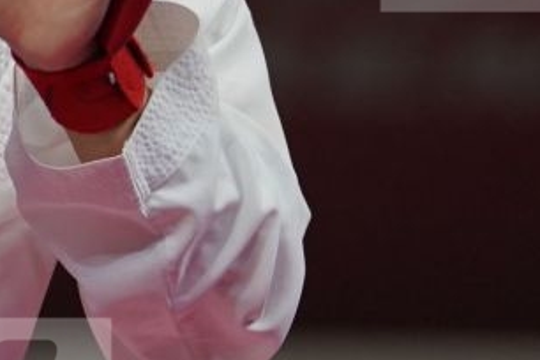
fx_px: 16499
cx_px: -53
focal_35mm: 1100
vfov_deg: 1.2
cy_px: -148
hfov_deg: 1.9
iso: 1000
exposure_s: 1/1000
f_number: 2.8
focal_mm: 187
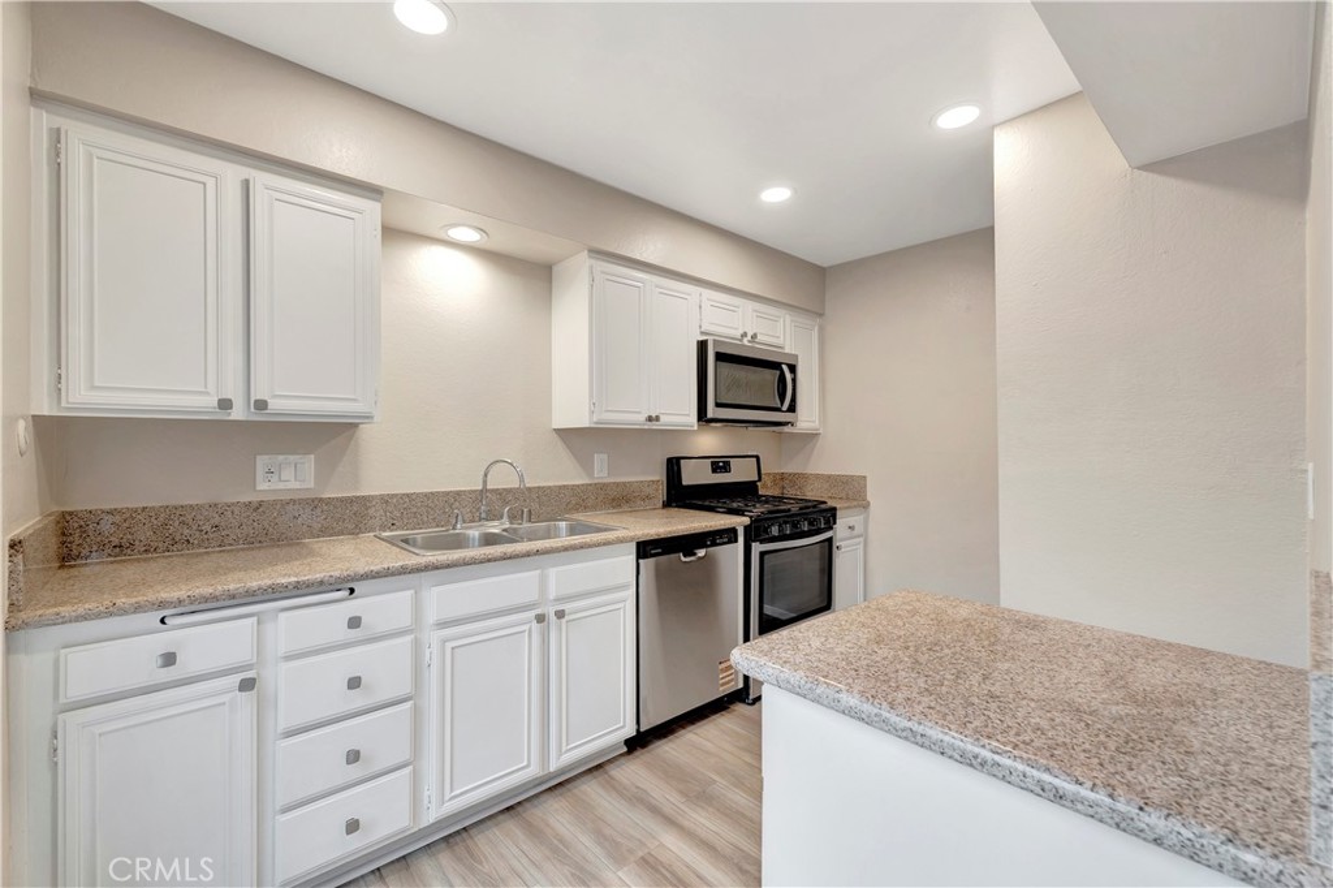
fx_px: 555
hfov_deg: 100.4
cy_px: 444
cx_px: 666
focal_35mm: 15
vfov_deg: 77.3
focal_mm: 10
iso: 100
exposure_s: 1/20
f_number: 5.6
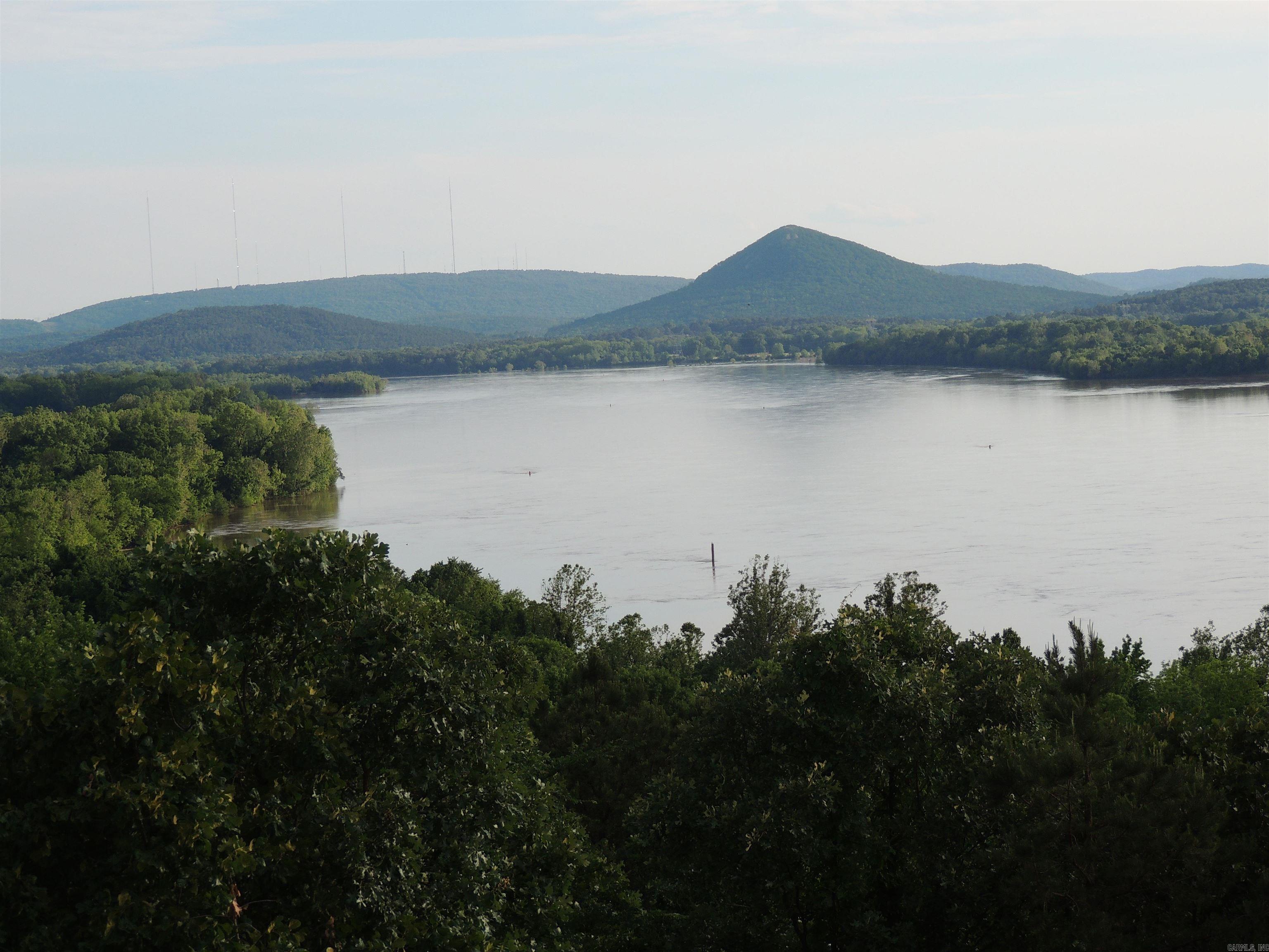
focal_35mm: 100
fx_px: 3666
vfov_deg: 14.8
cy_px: 476
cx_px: 634
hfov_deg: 19.6
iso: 100
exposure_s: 1/500
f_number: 4.1
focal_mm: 17.8
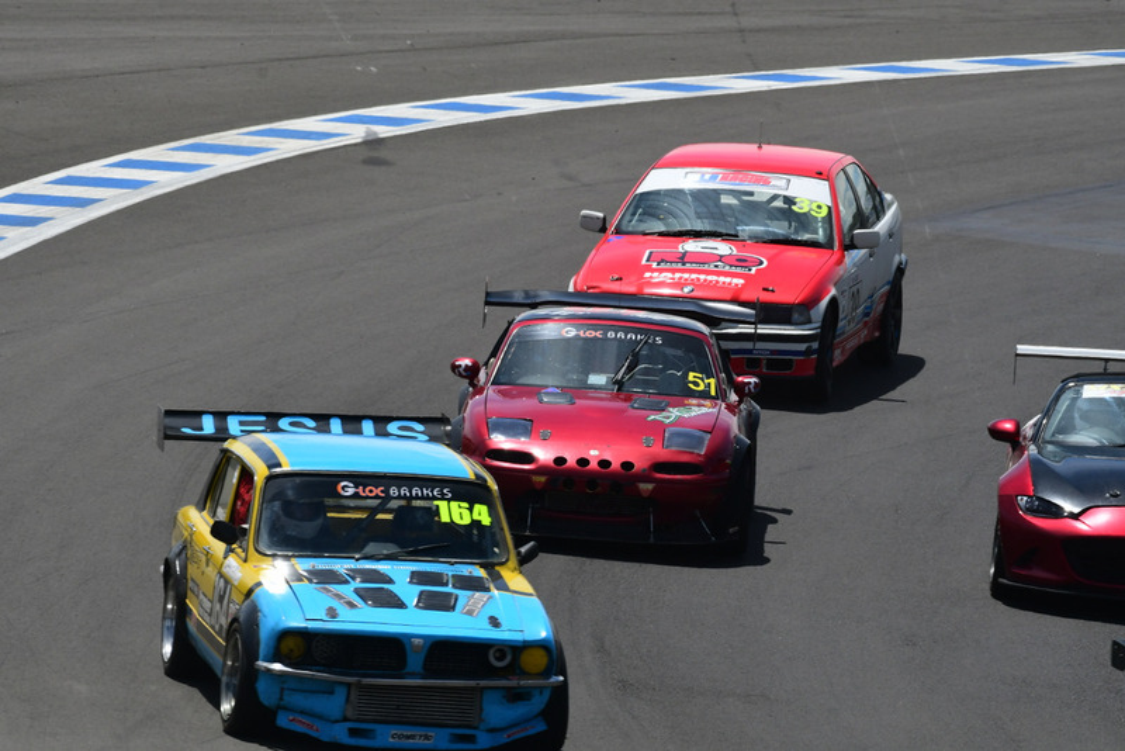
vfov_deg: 2.9
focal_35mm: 480
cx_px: 562
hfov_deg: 4.3
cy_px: 376
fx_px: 15005
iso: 320
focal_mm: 320
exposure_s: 1/640
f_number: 11
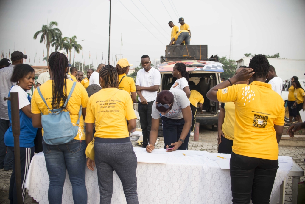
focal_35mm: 35
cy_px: 102
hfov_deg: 54.4
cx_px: 152
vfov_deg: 37.9
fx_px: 297
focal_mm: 35
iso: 250
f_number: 4
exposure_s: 1/320
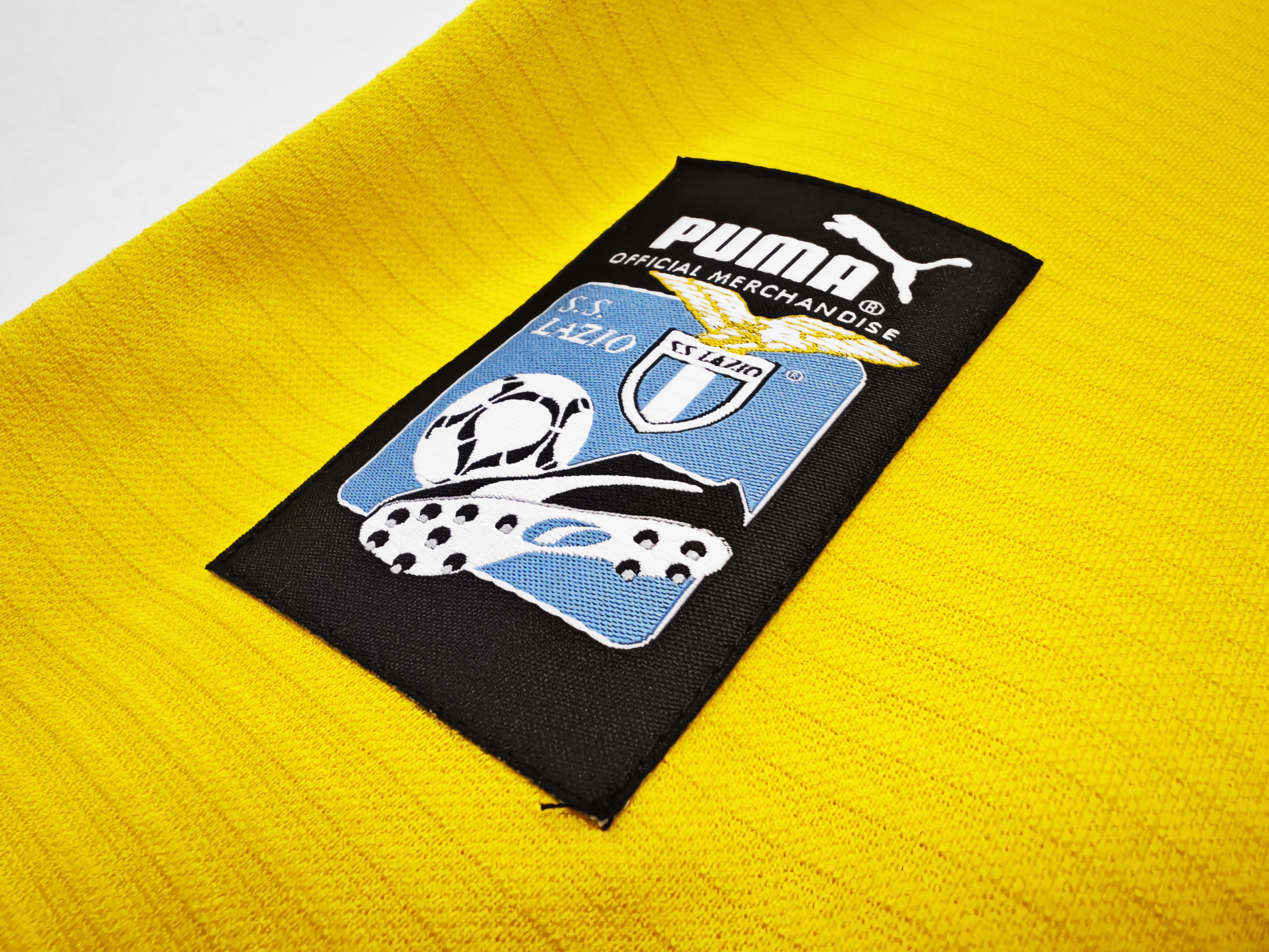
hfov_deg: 73.9
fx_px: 843
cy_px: 476
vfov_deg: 58.9
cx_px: 634
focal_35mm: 23
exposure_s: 1/100
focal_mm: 2.59
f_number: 2.2
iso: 154
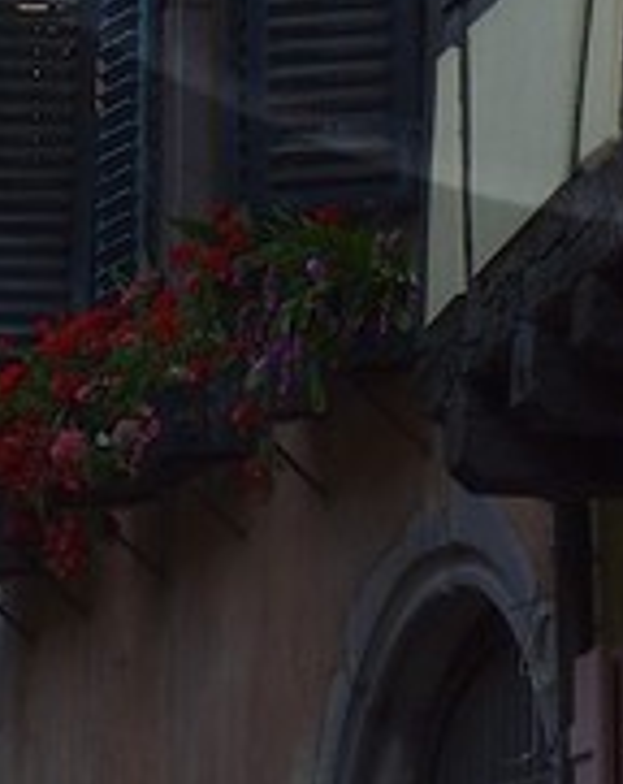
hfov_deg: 5.7
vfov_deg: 6.8
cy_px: -1343
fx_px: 6152
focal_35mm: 266
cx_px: 891
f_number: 11
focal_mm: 32
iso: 200
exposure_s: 1/250
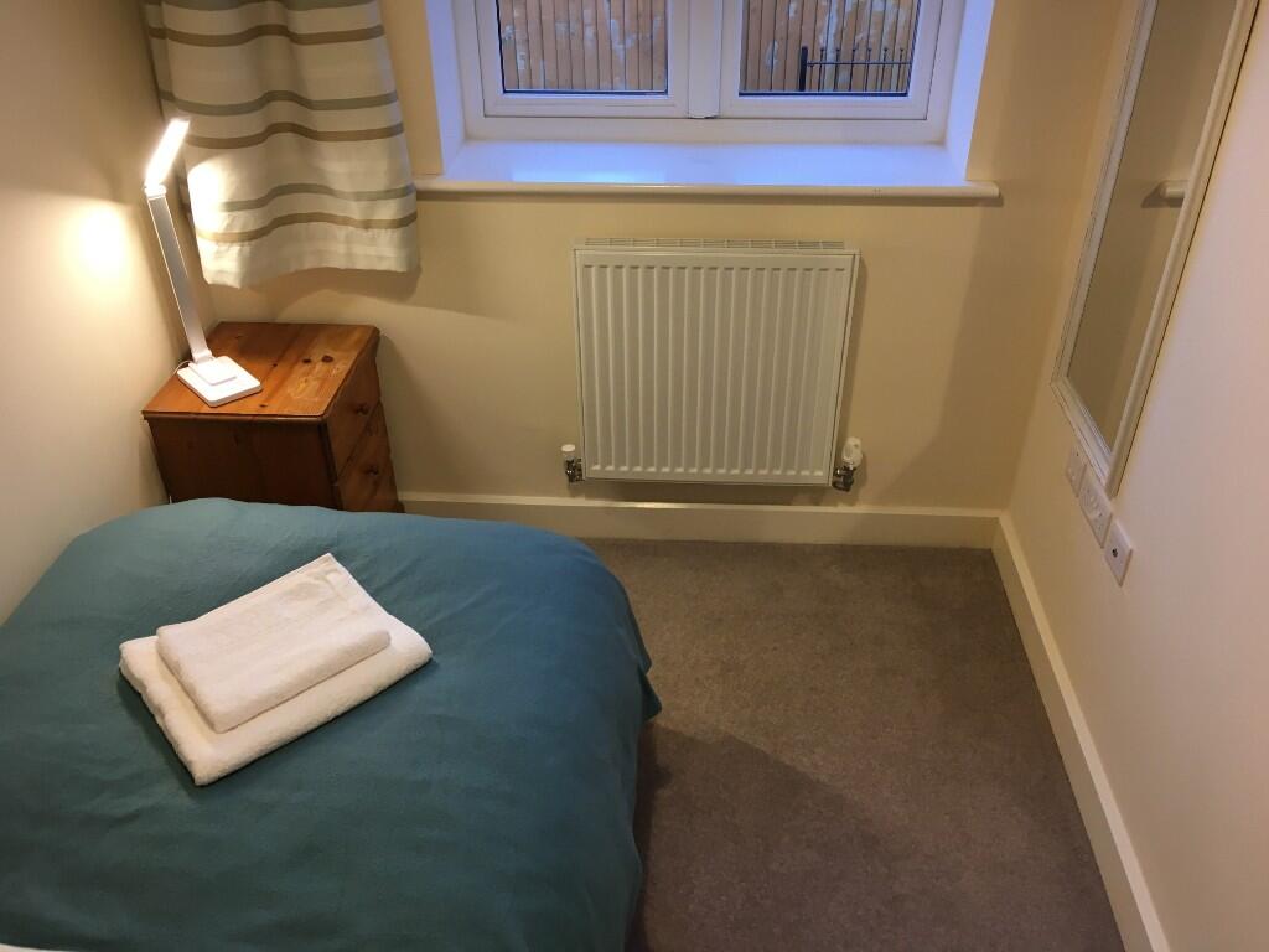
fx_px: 1063
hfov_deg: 61.7
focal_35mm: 29
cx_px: 634
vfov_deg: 48.2
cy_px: 476
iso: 80
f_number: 2.2
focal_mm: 4.15
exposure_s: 1/33
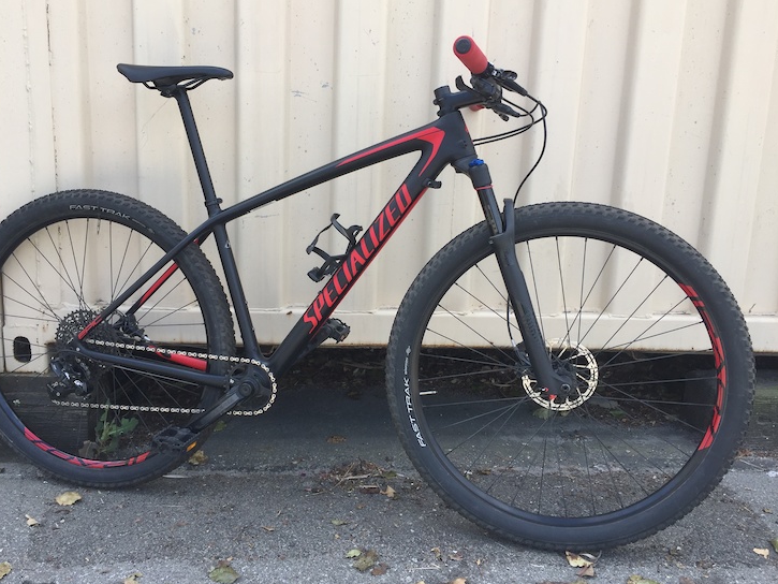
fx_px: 719
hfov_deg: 56.7
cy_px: 281
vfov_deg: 44.2
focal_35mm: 32
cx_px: 353
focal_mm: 4.15
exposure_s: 1/455
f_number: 2.2
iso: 32
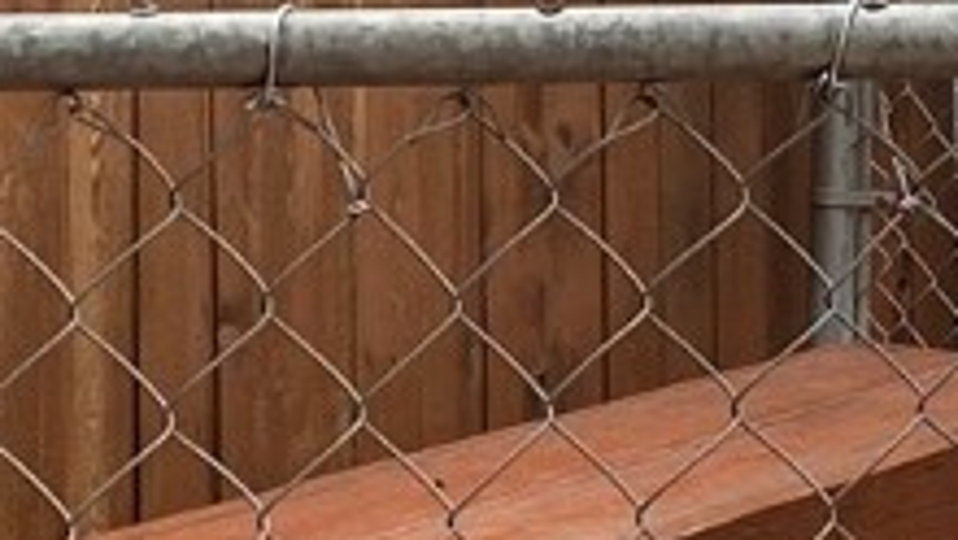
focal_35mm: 198
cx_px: 880
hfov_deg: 10.8
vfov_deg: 6.1
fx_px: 5032
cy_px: -57
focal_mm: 4.25
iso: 32
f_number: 1.8
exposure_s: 1/125
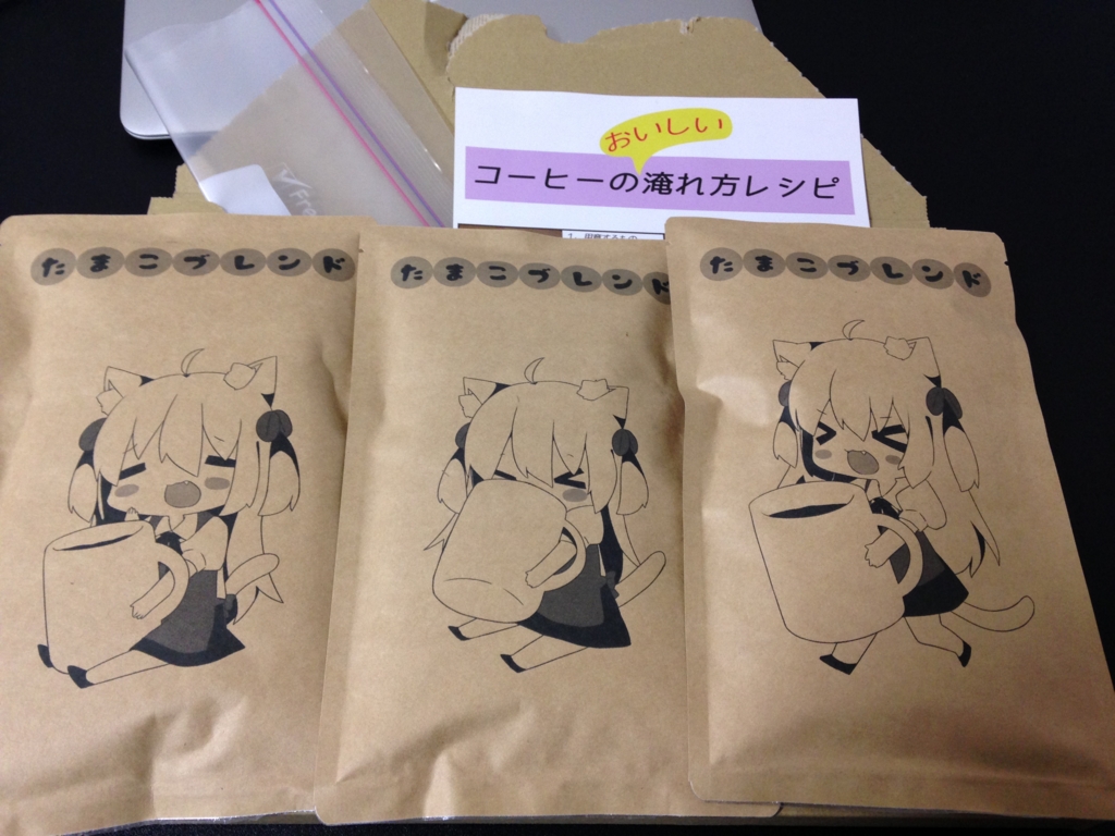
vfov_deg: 42.9
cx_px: 558
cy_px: 418
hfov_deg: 55.4
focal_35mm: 33
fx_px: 1063
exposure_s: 1/20
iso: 125
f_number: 2.4
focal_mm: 4.12
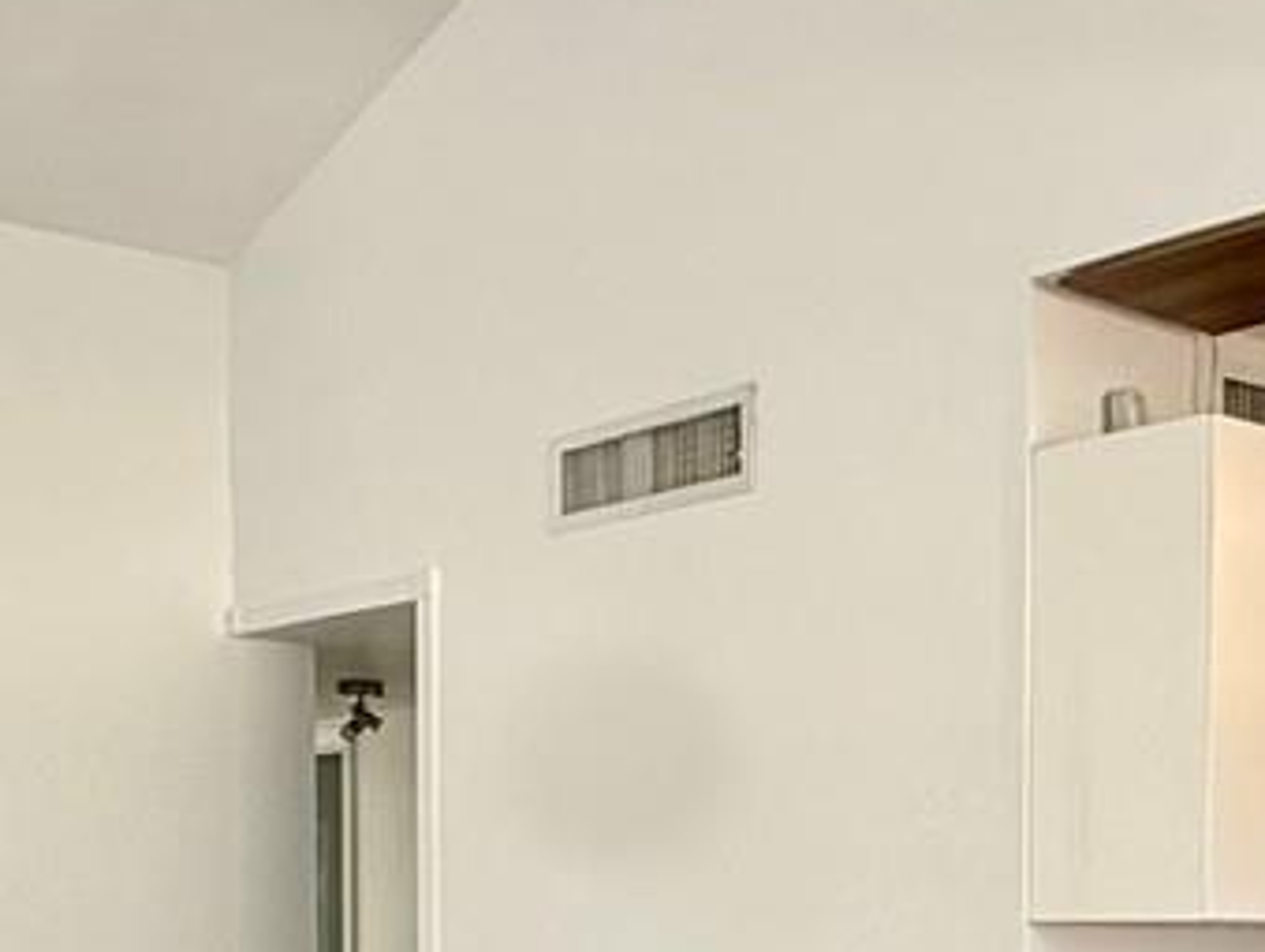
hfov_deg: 28.7
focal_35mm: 66
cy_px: 1113
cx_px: 1015
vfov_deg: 20.9
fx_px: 2414
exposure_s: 1/120
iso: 100
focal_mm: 2.22
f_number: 2.2
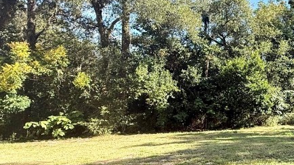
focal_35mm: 36
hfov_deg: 47.6
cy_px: 83
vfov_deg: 32.8
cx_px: 282
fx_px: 281
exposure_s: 1/638
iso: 64
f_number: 2.2
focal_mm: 2.22
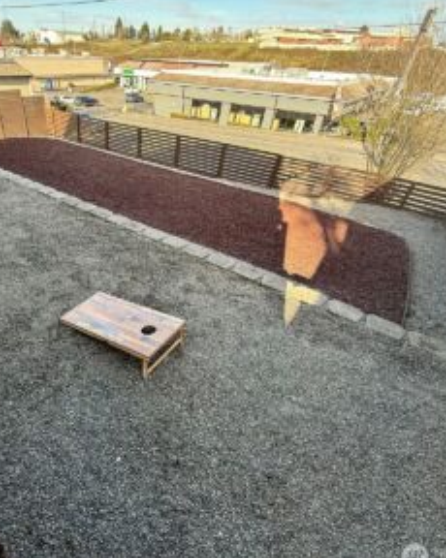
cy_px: 285
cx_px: 140
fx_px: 314
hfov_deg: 68.3
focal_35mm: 19
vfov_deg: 83.3
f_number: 2.2
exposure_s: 1/171
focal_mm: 2.22
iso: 50
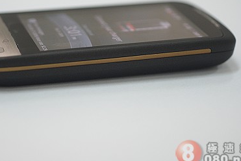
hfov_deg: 20.2
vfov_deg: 13.6
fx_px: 677
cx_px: 97
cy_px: 60
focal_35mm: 101
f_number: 2.8
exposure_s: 1/50
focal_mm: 50
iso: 400
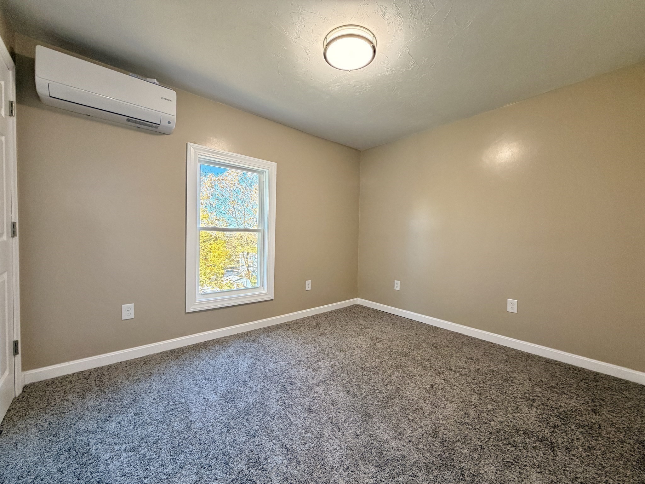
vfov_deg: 85.7
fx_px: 261
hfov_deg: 102.1
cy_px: 242
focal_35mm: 14
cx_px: 322
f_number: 2.2
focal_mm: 2.22
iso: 320
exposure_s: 1/120
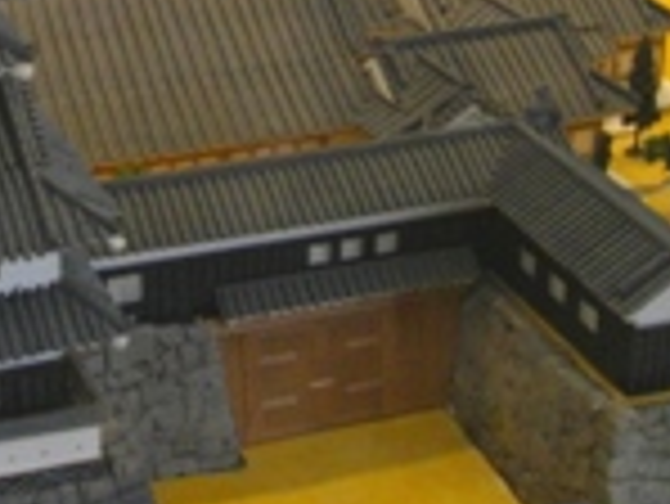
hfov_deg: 20.4
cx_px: 333
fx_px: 1860
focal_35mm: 96
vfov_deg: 14.9
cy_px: -108
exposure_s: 1/100
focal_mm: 5.7
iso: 304
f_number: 2.9
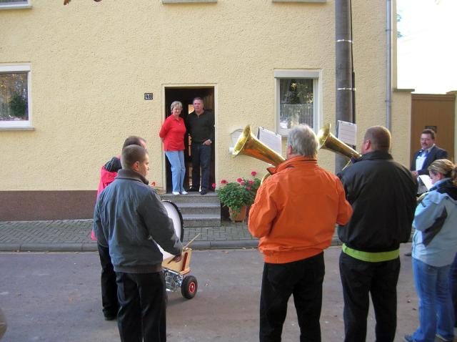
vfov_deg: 41.7
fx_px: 448
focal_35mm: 34
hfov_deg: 54.0
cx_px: 228
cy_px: 171
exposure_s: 1/30.3
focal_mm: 5.7
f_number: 2.9
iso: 50
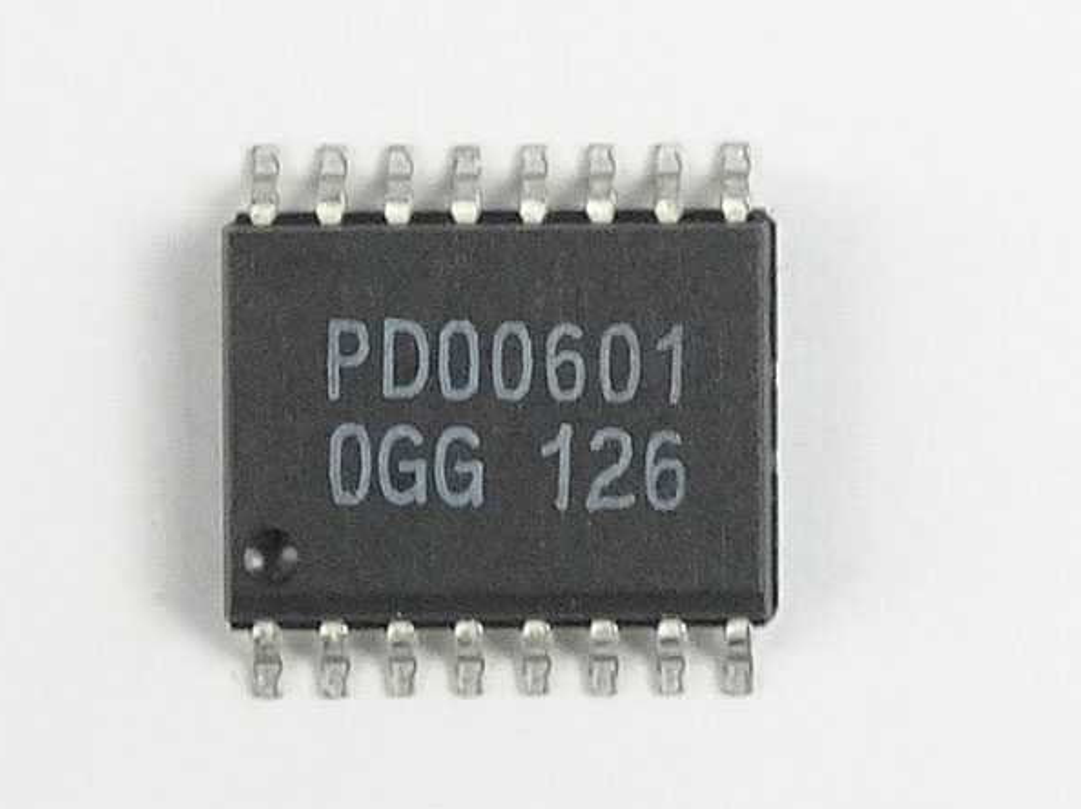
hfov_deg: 35.5
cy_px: 408
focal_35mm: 54
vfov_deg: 27.0
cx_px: 501
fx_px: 1685
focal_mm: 8.51
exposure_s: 1/50
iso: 160
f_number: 4.5
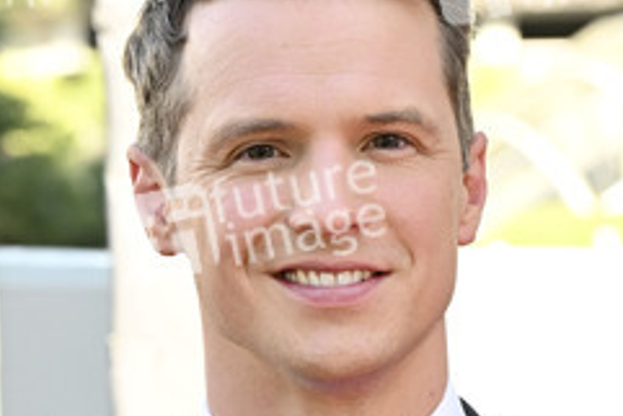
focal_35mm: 209
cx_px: 328
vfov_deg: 6.6
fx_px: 3619
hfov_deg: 9.8
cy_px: 351
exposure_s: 1/320
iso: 640
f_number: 5.6
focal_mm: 84
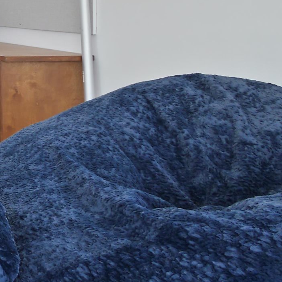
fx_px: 498
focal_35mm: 54
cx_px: -262
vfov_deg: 29.8
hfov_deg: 19.8
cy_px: 10
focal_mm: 7
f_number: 4
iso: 400
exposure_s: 1/125
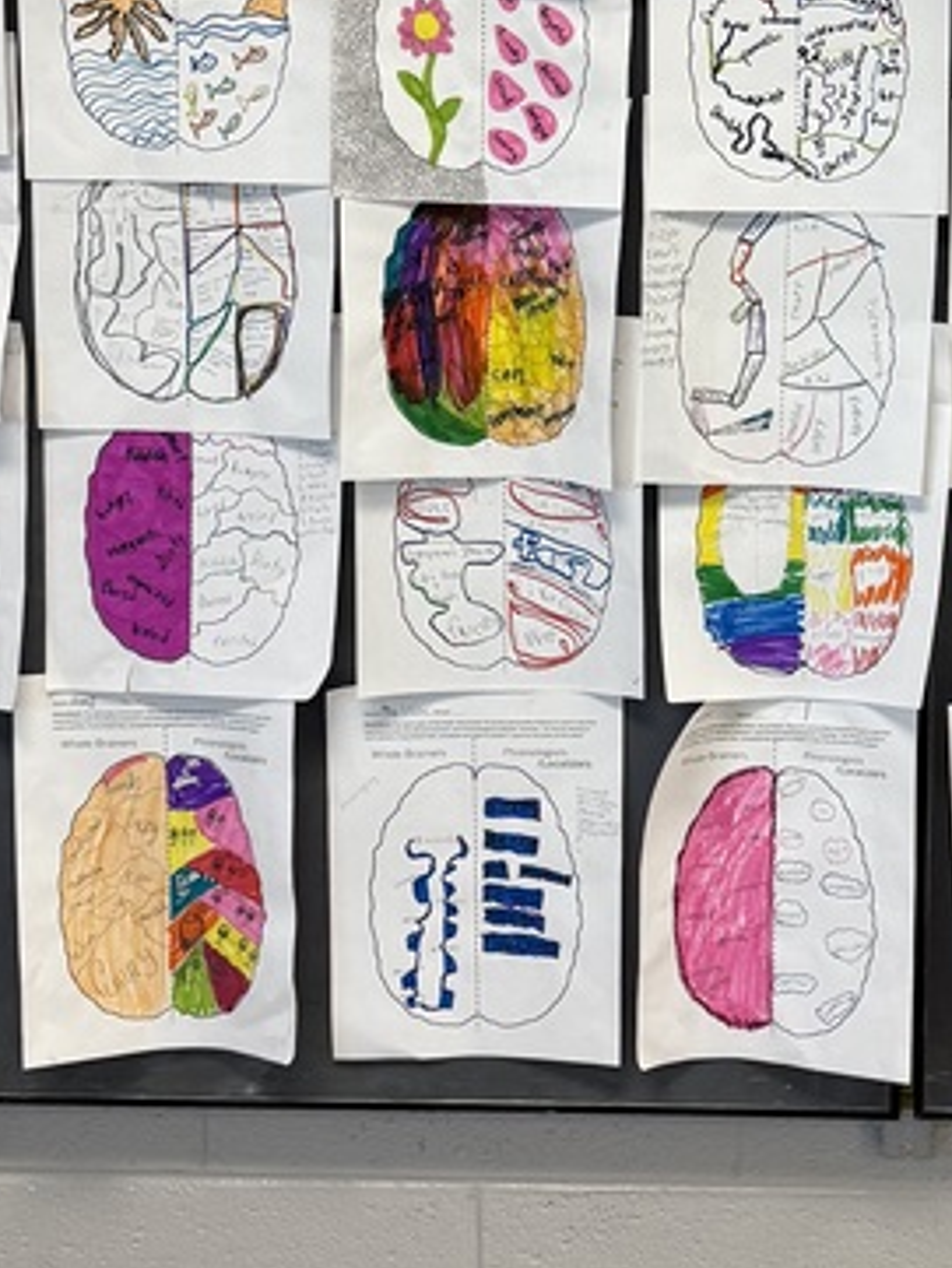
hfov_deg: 21.1
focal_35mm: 68
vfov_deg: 28.2
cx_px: 899
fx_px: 2492
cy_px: 355
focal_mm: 6.76
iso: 200
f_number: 1.78
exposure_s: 1/120
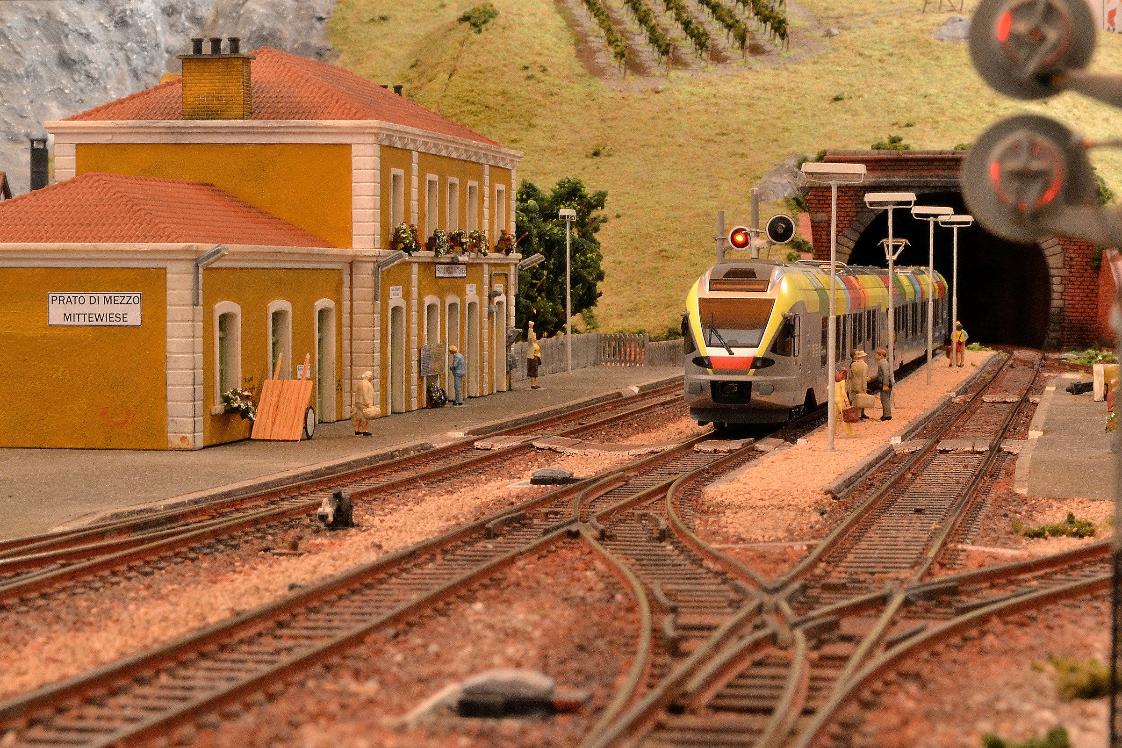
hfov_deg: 24.6
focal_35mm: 82
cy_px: 374
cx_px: 561
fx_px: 2571
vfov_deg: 16.6
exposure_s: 20
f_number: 36
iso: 400
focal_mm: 55
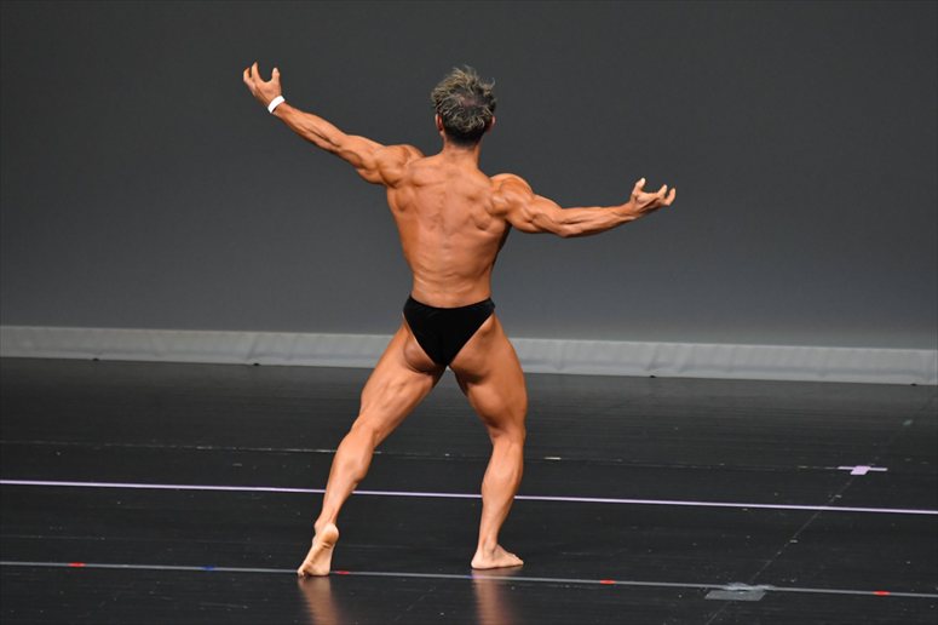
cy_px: 312
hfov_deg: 6.0
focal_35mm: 345
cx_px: 469
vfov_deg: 4.0
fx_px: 8985
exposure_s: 1/400
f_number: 5.6
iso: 4000
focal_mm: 230
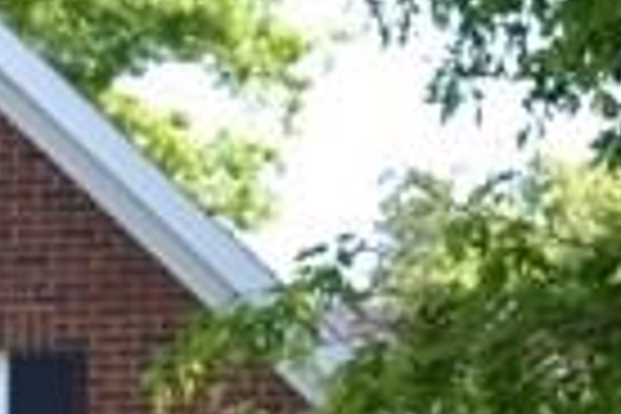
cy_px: 745
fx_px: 3829
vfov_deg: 6.1
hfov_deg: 9.2
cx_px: 522
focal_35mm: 222
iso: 160
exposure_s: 1/125
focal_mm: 32
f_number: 5.6
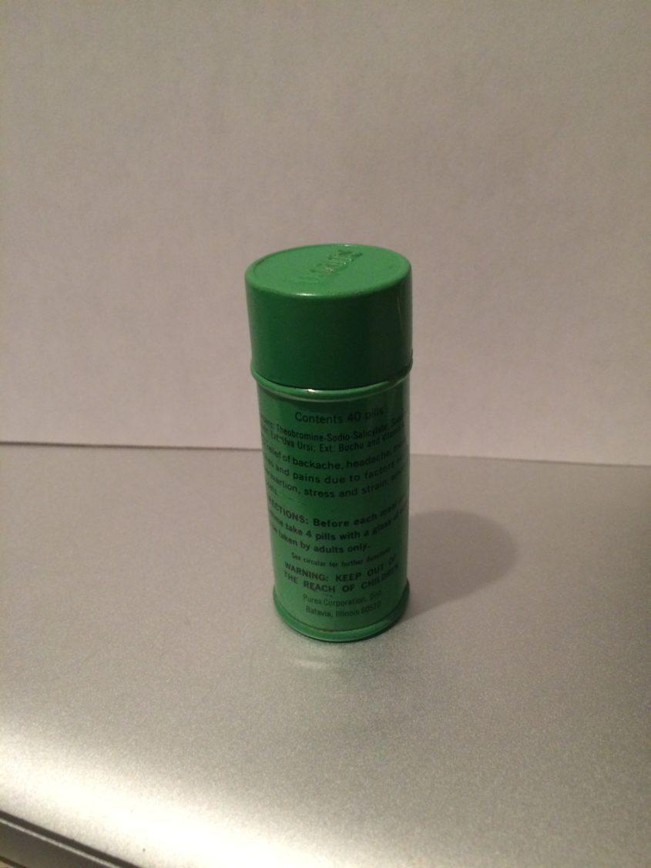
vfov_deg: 61.7
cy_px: 434
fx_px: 727
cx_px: 326
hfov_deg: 48.2
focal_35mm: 29
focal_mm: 4.15
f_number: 2.2
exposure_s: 1/24
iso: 320
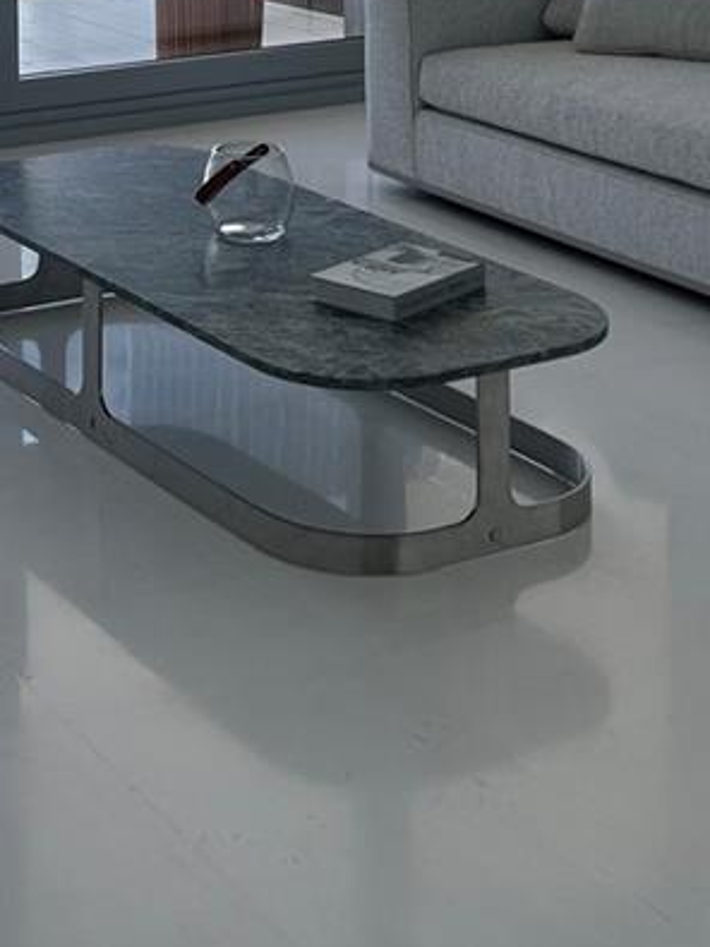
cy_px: -283
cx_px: 62
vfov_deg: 22.2
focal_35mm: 79
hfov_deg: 18.3
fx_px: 2162
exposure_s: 1/733
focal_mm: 5.7
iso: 50
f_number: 1.5
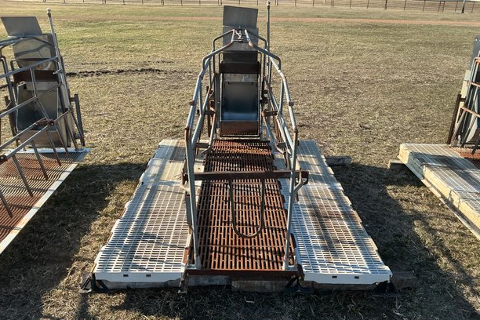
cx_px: 243
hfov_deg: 61.9
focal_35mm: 30
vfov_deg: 43.6
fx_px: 400
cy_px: 160
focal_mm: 3
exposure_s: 1/792
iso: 25
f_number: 1.8
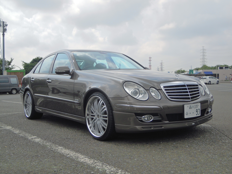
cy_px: 87
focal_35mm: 36
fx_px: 241
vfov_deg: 39.7
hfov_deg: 51.4
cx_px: 116
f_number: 6
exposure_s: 1/250
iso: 100
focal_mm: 6.4
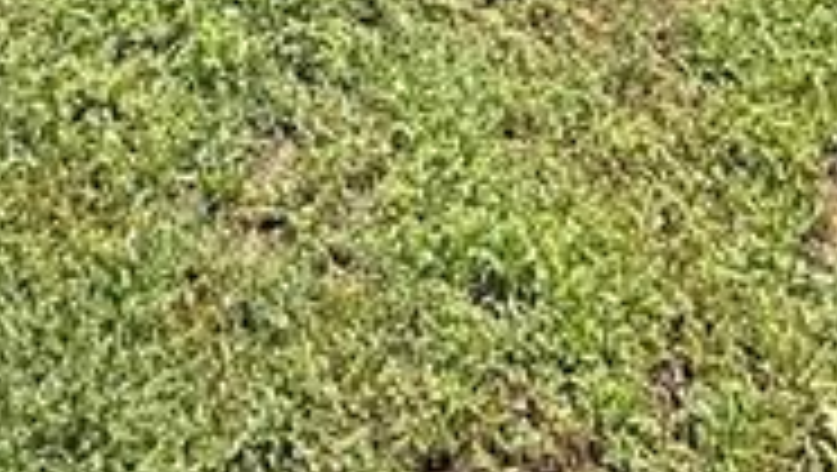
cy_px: -1137
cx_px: 198
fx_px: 1866
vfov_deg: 9.4
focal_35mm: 84
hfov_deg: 25.0
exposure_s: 1/1087
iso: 50
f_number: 2.2
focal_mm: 2.22
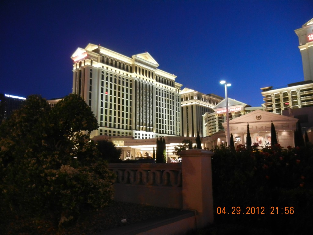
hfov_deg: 60.0
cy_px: 118
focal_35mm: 30
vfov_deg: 46.8
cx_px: 156
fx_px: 271
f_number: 3.5
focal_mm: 5.4
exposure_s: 1/3.7
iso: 200
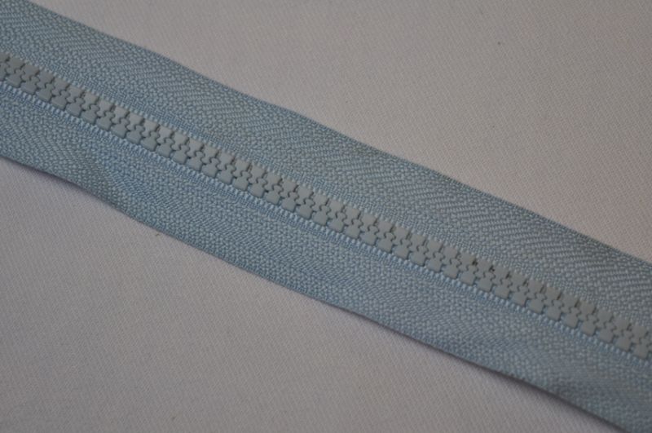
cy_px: 216
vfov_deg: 17.4
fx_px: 1411
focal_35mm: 78
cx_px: 326
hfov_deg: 26.0
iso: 280
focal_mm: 52
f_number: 5.6
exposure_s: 1/125
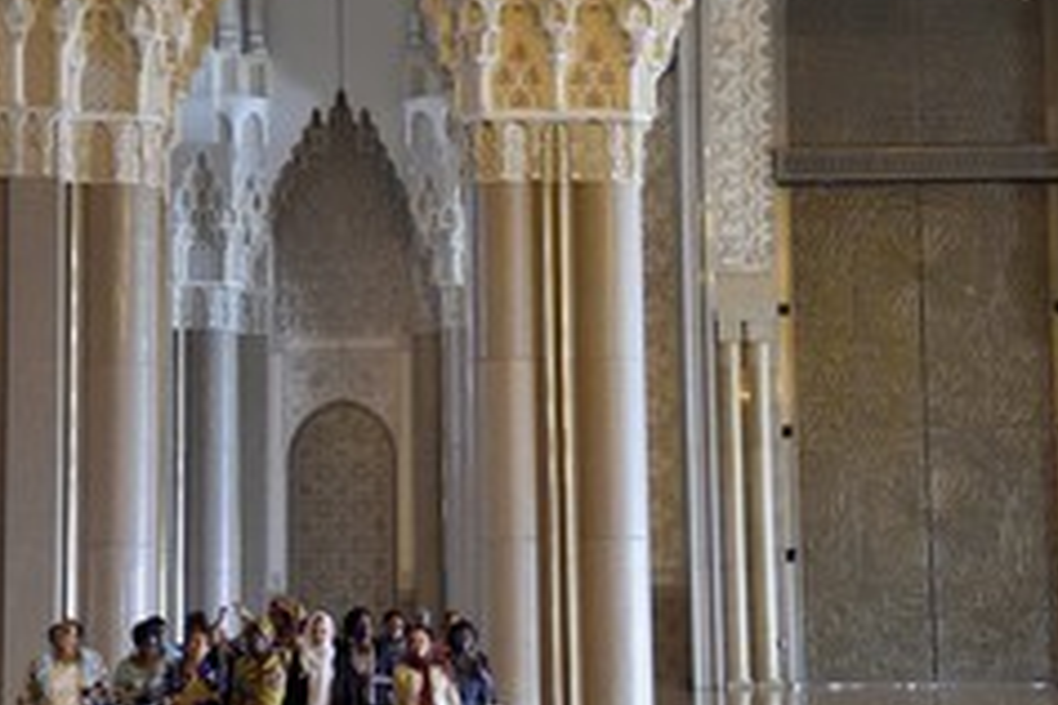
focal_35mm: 85
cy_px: 268
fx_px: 2498
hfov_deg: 23.9
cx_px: 540
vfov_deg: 16.1
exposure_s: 1/40
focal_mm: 48
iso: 3200
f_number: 4
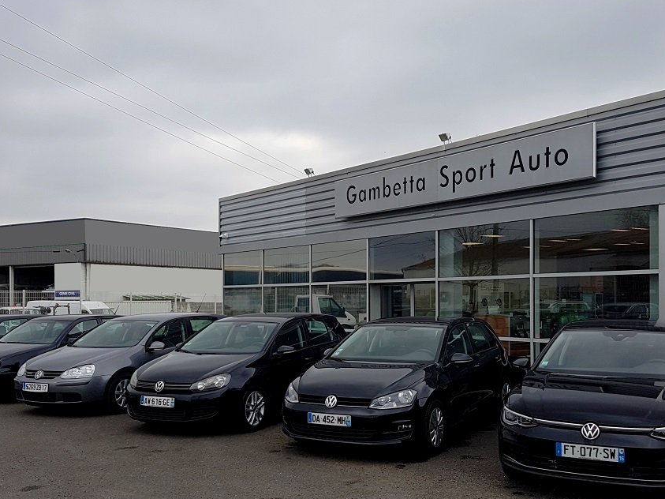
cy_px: 272
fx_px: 711
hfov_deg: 50.1
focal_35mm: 37
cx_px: 346
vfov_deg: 38.6
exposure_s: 1/856
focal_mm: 4.2
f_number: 1.7
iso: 50
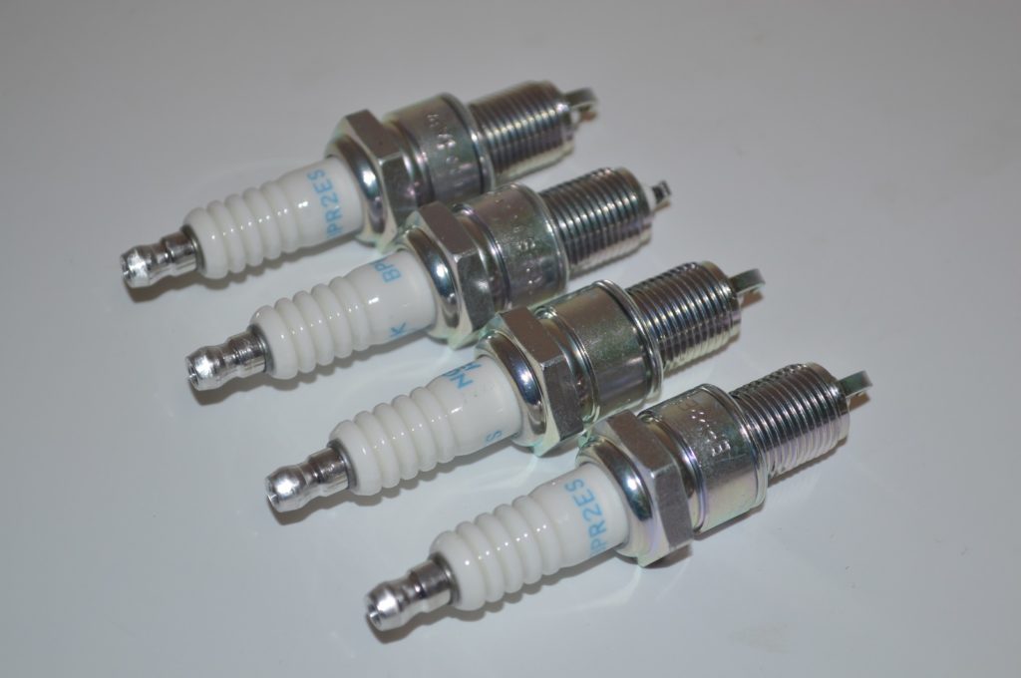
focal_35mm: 82
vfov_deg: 16.5
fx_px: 2337
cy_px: 339
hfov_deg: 24.6
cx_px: 510
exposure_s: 1/60
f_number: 5.6
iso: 100
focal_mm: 55
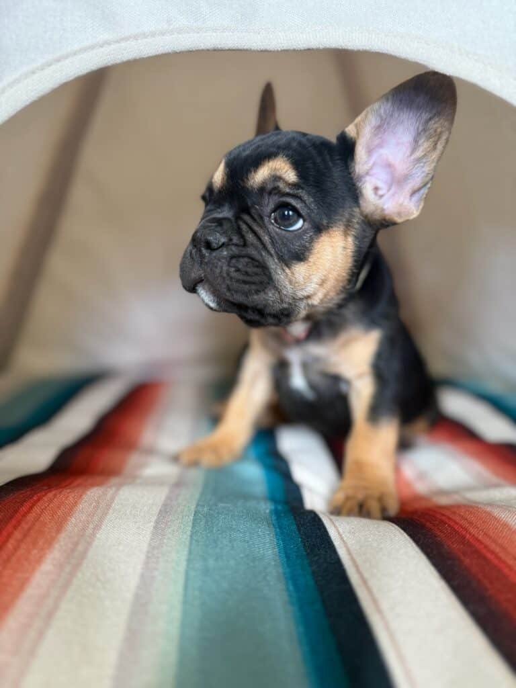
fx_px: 477
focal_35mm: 24
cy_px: 344
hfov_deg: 56.8
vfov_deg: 71.6
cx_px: 258
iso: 125
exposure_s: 1/60
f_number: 1.78
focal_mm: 6.76
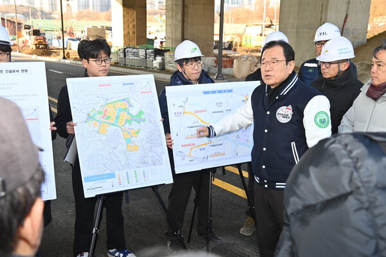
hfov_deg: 43.6
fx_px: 482
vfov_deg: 29.9
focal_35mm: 45
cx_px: 193
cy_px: 128
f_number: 9
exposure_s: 1/125
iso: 800
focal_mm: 45
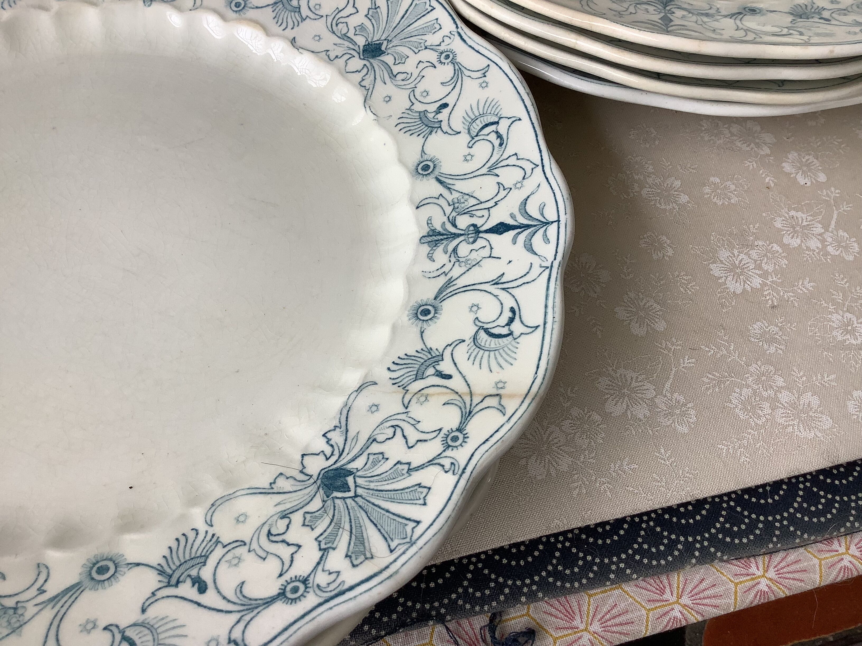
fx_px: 772
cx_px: 431
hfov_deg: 58.4
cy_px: 323
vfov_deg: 45.4
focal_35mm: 31
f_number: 2.4
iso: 40
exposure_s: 1/120
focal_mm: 3.3
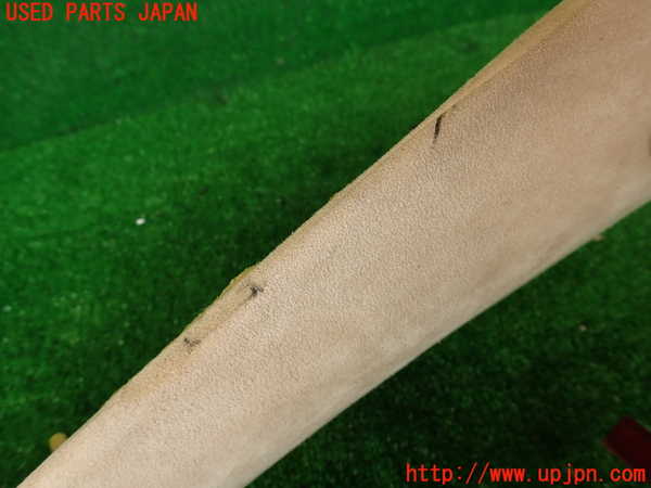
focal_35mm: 25
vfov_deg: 54.9
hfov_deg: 69.4
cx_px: 326
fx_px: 470
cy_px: 244
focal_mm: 4.5
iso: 100
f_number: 2.8
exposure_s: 1/60
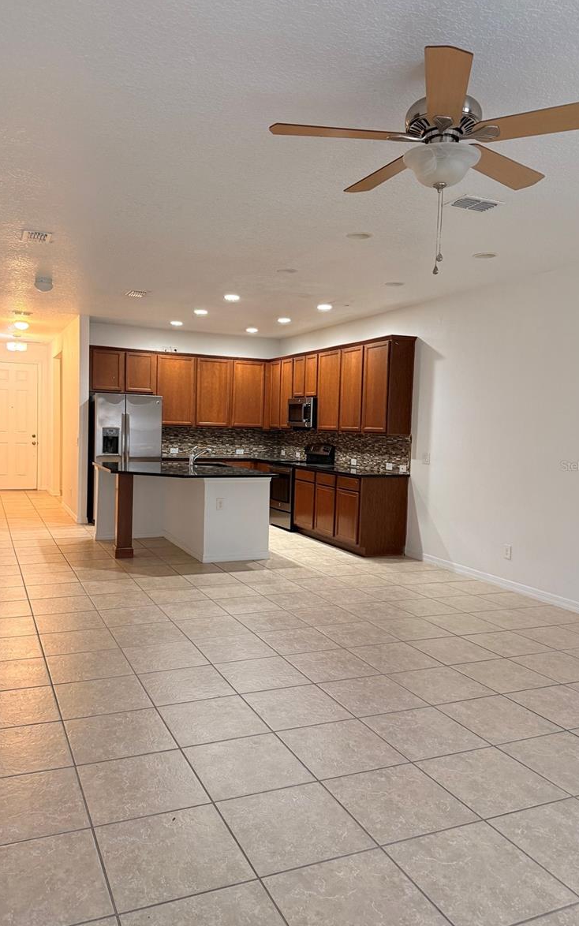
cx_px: 262
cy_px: 465
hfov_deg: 47.5
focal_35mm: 26
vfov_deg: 70.4
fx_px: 656
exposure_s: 1/60
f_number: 1.78
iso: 320
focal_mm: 6.76
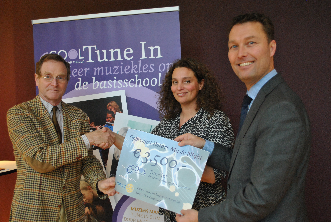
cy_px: 111
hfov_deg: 53.1
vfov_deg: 37.0
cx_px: 166
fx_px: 331
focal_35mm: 36
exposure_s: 1/30
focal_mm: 24
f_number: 4
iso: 1100
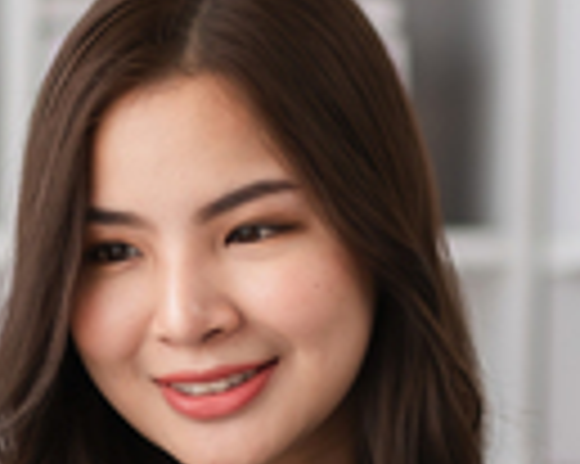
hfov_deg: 6.0
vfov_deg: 4.8
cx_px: 211
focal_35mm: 321
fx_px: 5506
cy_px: 466
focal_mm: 50
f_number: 1.3
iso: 125
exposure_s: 1/680
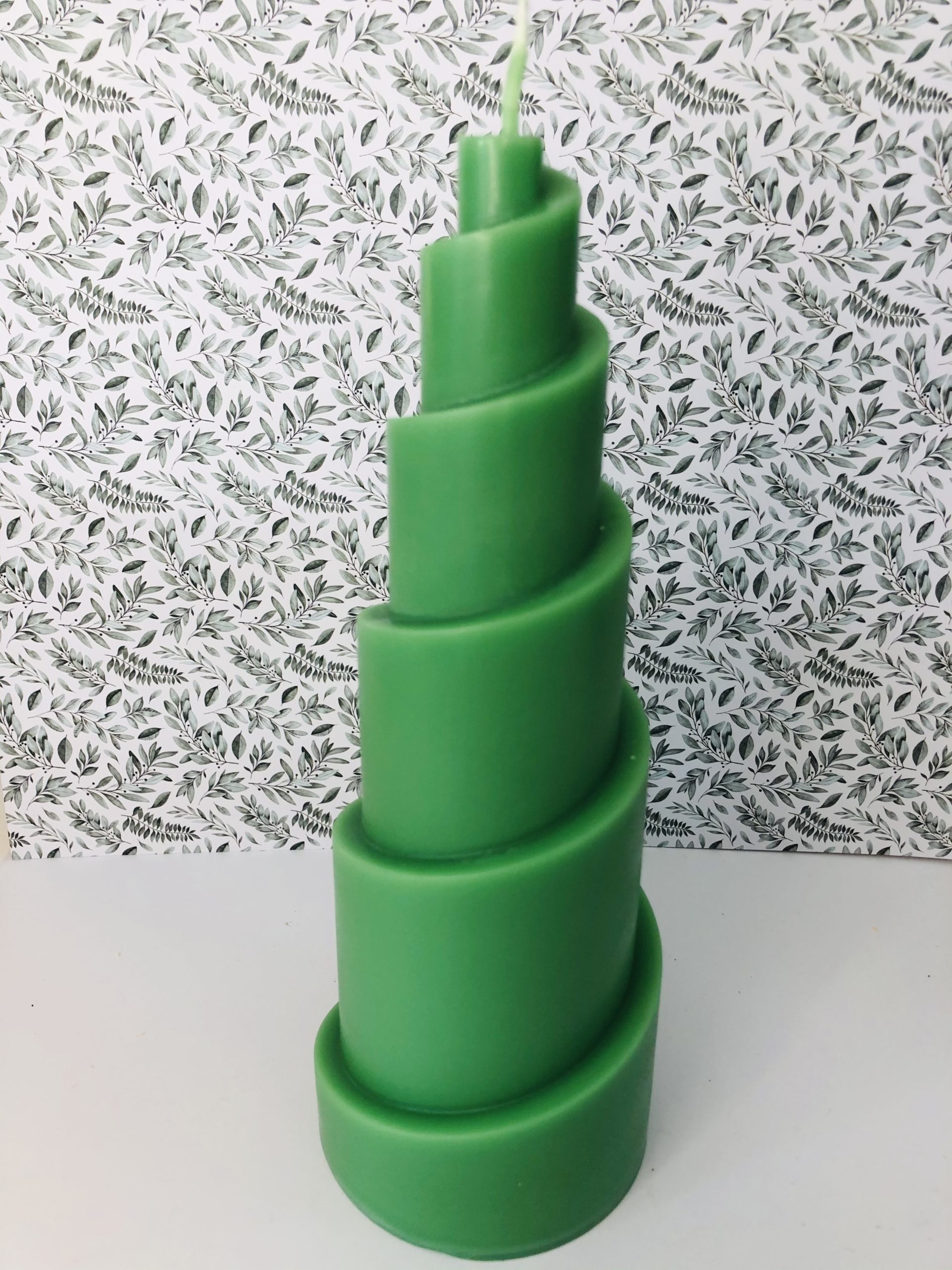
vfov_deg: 63.4
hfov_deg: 49.7
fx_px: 1027
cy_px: 635
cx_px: 476
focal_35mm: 28
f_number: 1.8
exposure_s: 1/50
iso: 25
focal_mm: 3.99
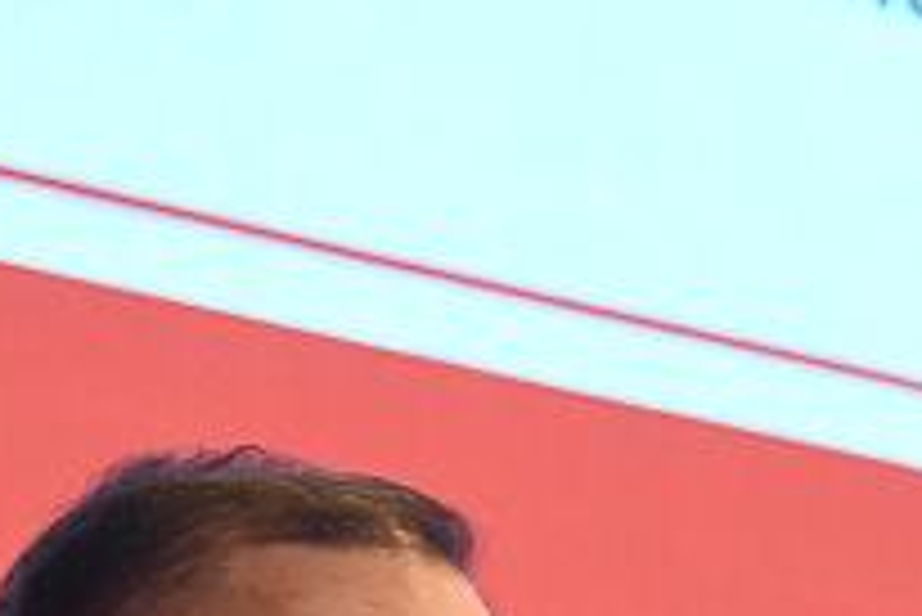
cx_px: 1561
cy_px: 1286
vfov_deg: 3.9
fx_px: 8996
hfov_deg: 5.8
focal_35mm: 351
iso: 640
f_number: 4
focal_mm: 60
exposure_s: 1/80
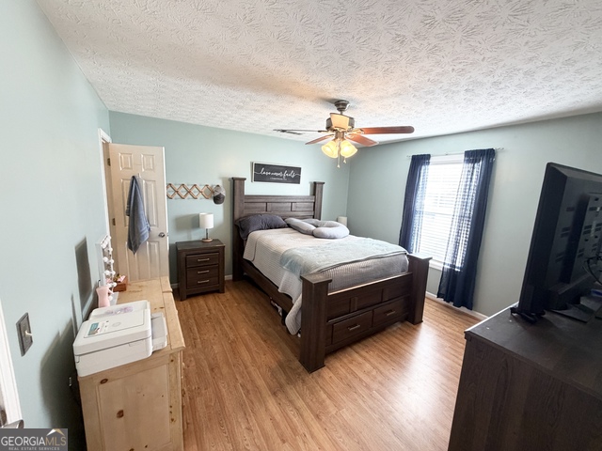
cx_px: 301
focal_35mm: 14
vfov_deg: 85.7
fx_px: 243
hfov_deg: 102.1
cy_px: 226
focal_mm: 2.22
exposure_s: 1/91
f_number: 2.2
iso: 320
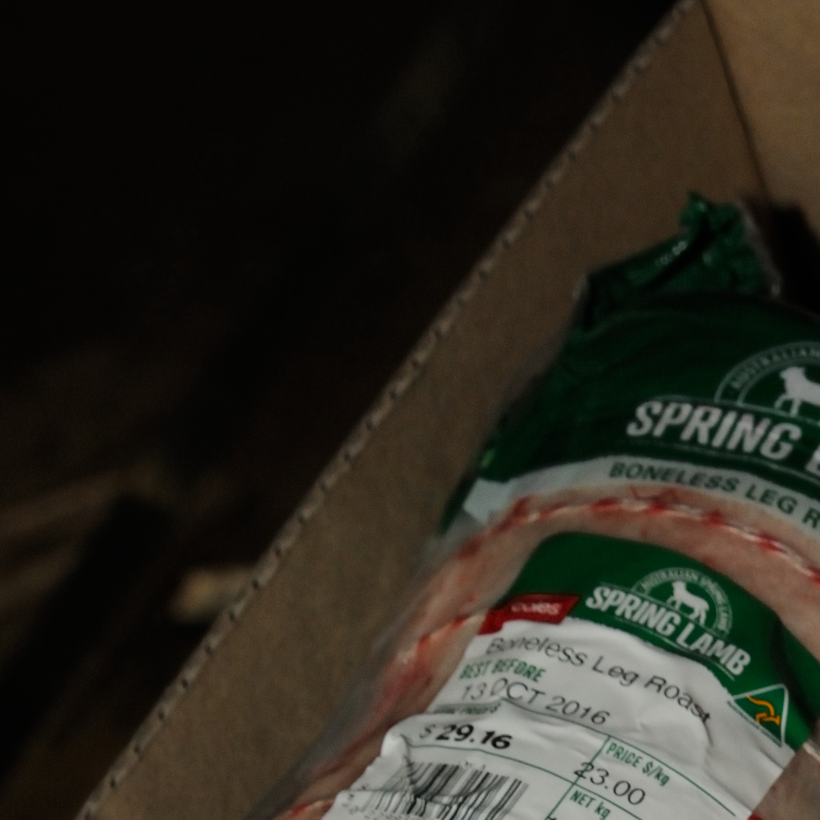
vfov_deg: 9.7
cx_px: 805
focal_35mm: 169
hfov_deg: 10.3
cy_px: 1539
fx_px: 4529
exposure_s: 1/60
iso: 800
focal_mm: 50
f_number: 7.1
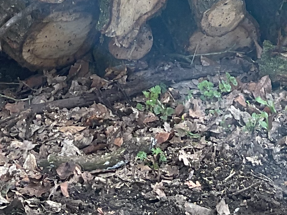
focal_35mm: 127
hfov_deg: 15.4
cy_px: -232
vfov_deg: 10.6
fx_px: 1053
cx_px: 218
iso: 16
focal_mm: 3
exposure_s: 1/124
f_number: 1.8
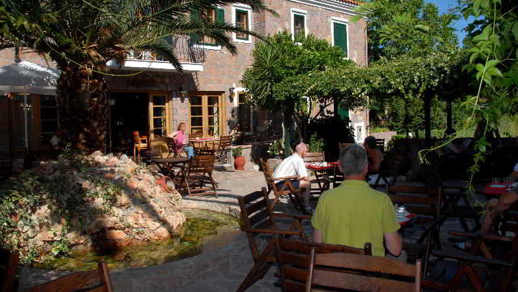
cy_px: 123
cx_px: 263
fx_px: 398
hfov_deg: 66.0
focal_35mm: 29
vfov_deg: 40.1
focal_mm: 18
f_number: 11
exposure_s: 1/250
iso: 200
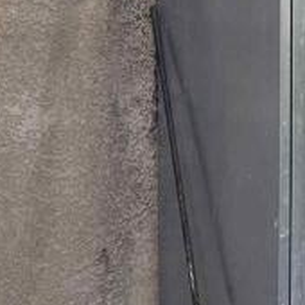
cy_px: 65
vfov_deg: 13.6
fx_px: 1276
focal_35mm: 128
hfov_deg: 13.0
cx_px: 438
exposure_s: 1/345
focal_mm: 6.76
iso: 80
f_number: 1.78
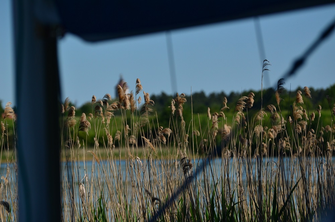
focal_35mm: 255
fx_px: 2368
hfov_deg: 8.1
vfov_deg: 5.4
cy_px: 111
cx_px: 168
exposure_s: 1/8000
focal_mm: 170
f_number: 5
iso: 450
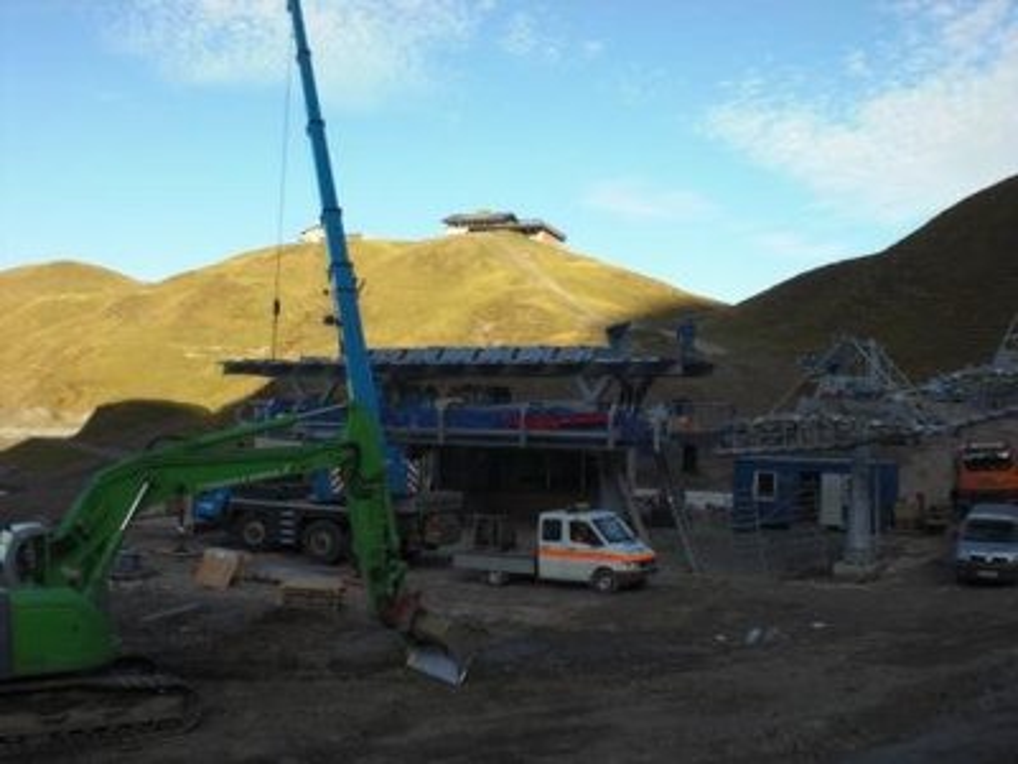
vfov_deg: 37.7
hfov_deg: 49.0
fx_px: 1118
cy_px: 382
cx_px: 509
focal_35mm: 38
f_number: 5.6
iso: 64
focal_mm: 6.3
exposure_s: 1/200
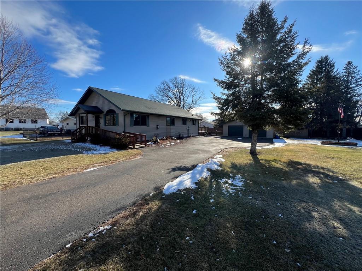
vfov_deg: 89.9
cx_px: 181
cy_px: 136
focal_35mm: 13
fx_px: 136
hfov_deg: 106.2
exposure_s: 1/1263
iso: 32
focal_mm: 1.57
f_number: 1.8
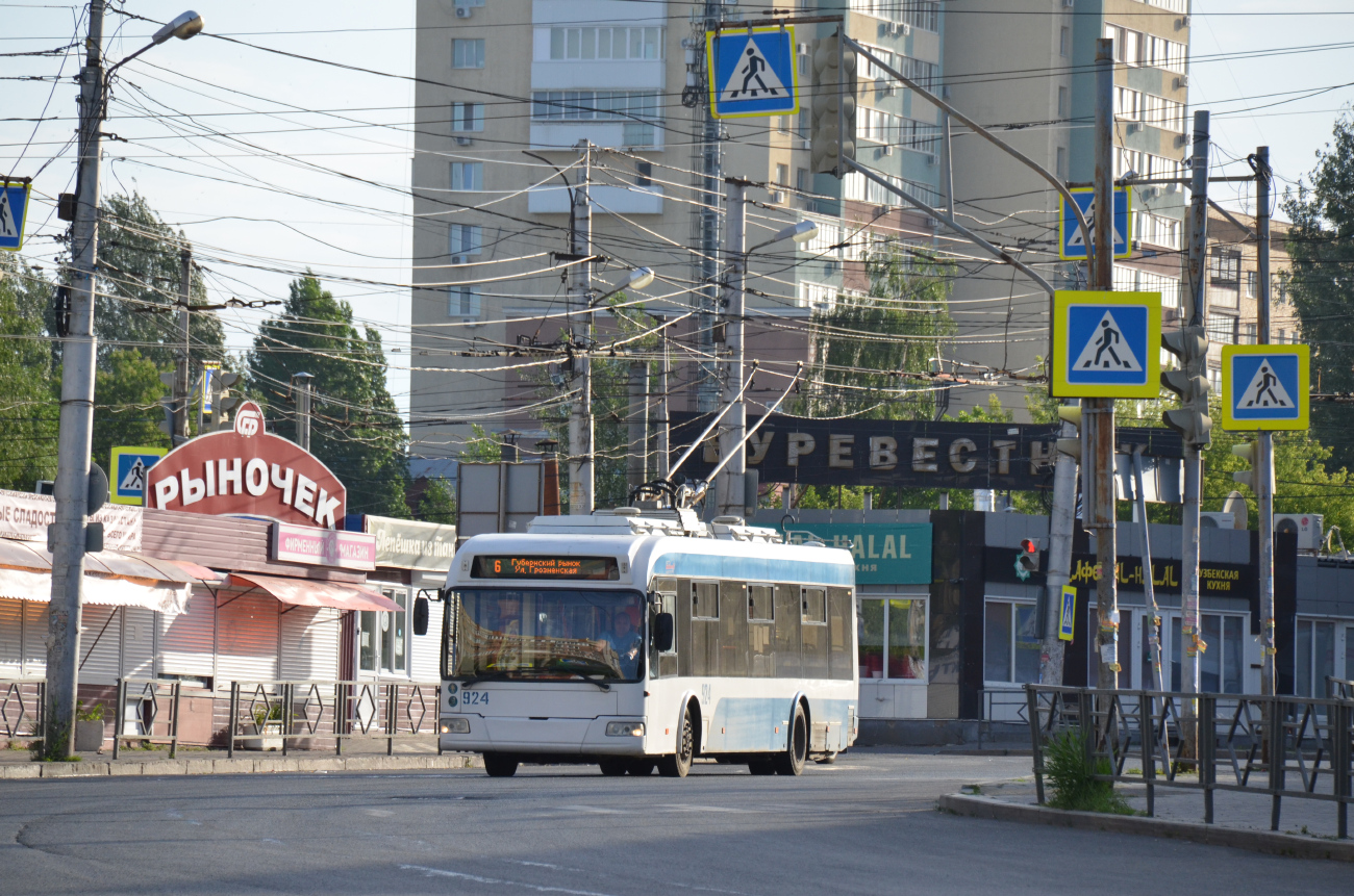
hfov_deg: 6.9
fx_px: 11260
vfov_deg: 4.6
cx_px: 677
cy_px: 448
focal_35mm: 300
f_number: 8
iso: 640
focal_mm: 200
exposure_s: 1/1000
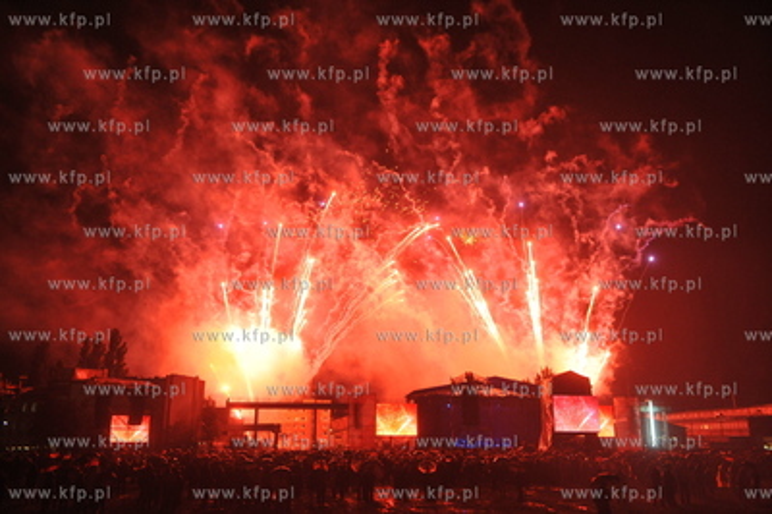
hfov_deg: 58.8
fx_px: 686
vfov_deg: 41.0
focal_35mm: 32
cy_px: 257
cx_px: 386
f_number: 5.6
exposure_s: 1/50
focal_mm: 32
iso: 2000
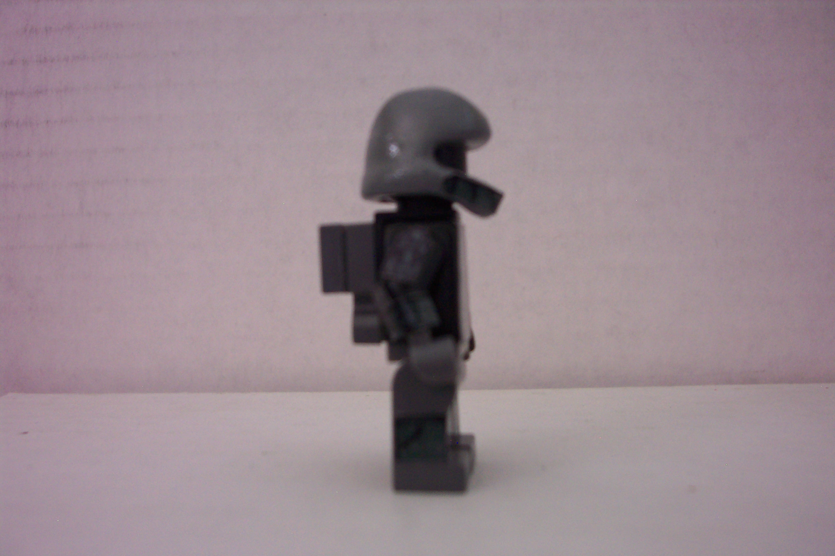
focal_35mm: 35
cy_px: 278
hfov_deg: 54.4
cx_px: 418
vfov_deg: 37.9
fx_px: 812
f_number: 2.8
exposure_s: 1/30
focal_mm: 7.5
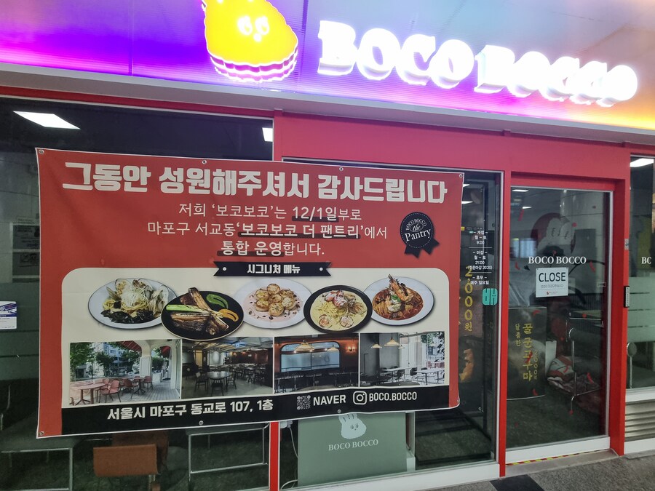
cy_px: 246
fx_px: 246
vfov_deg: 89.9
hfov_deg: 106.2
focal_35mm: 13
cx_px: 328
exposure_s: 1/60
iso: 320
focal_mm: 2.2
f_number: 2.2
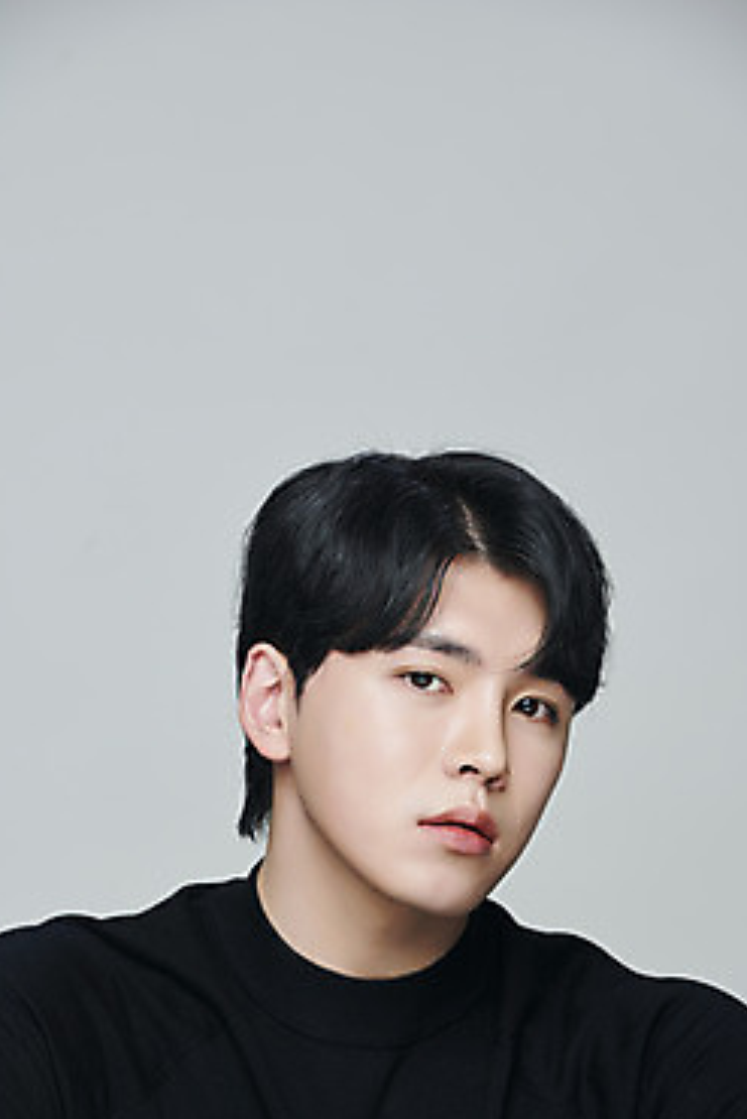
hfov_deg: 9.4
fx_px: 4540
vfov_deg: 14.1
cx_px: 361
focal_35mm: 146
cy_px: 602
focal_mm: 135
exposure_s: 1/125
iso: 64
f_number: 7.1
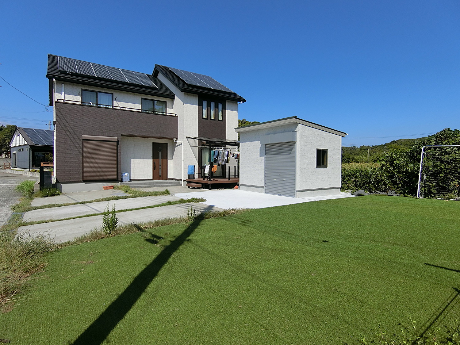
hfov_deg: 84.7
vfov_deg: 68.7
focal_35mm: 19
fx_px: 252
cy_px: 172
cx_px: 230
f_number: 6.9
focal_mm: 4.06
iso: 80
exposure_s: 1/400
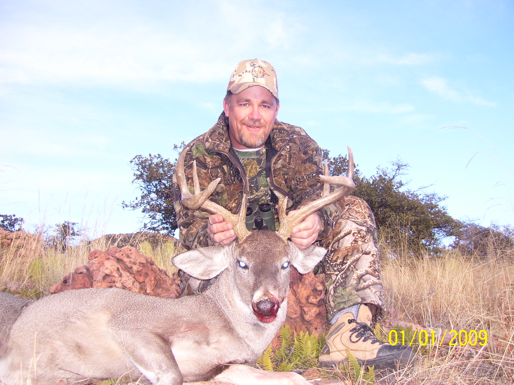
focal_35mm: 37
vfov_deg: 38.7
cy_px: 192
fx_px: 549
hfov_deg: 50.1
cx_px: 257
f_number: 2.7
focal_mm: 6
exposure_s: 1/180
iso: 80
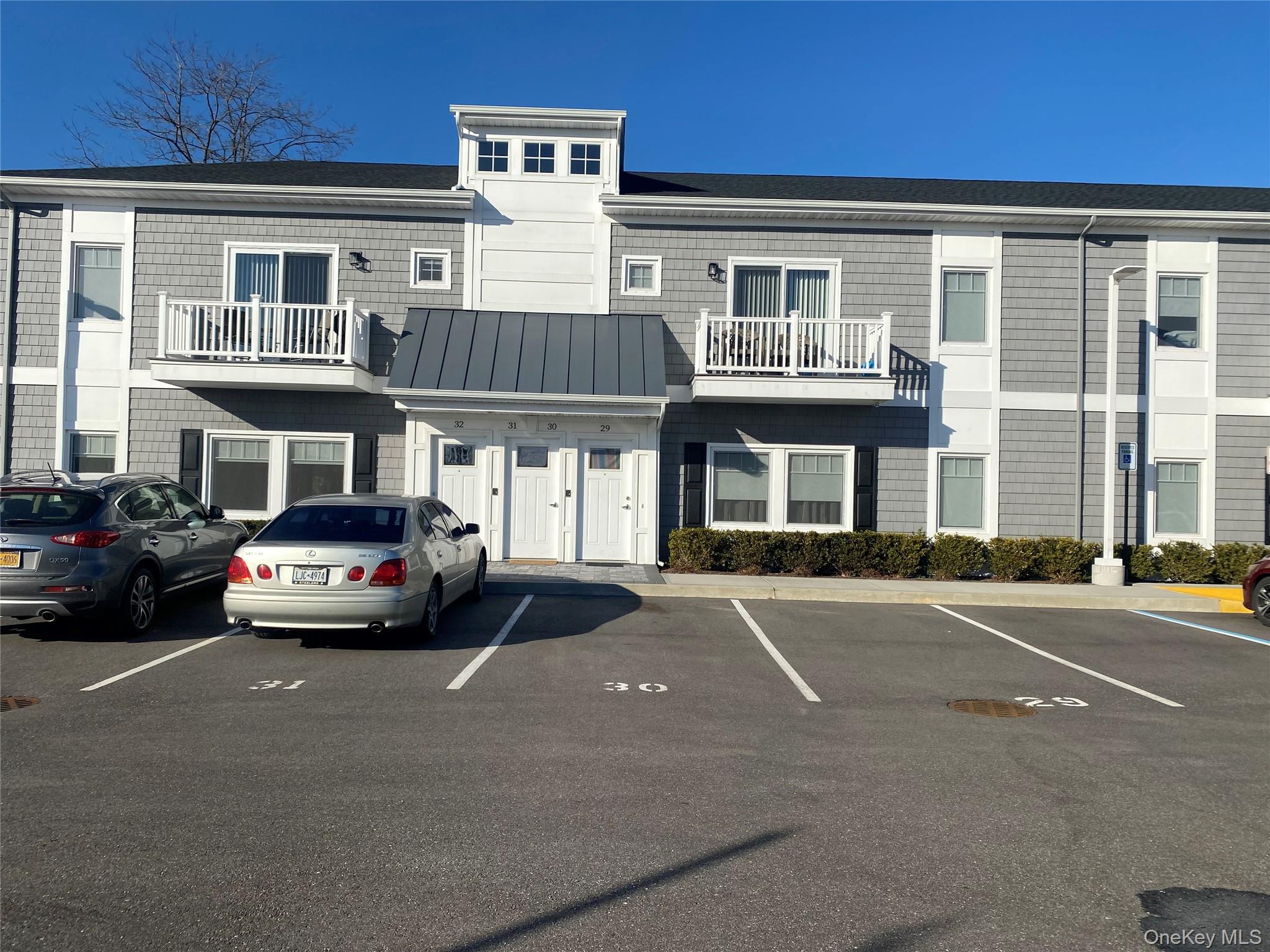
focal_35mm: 26
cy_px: 476
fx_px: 954
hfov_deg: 67.3
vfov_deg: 53.1
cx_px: 635
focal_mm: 4.25
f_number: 1.8
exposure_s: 1/4444
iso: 32
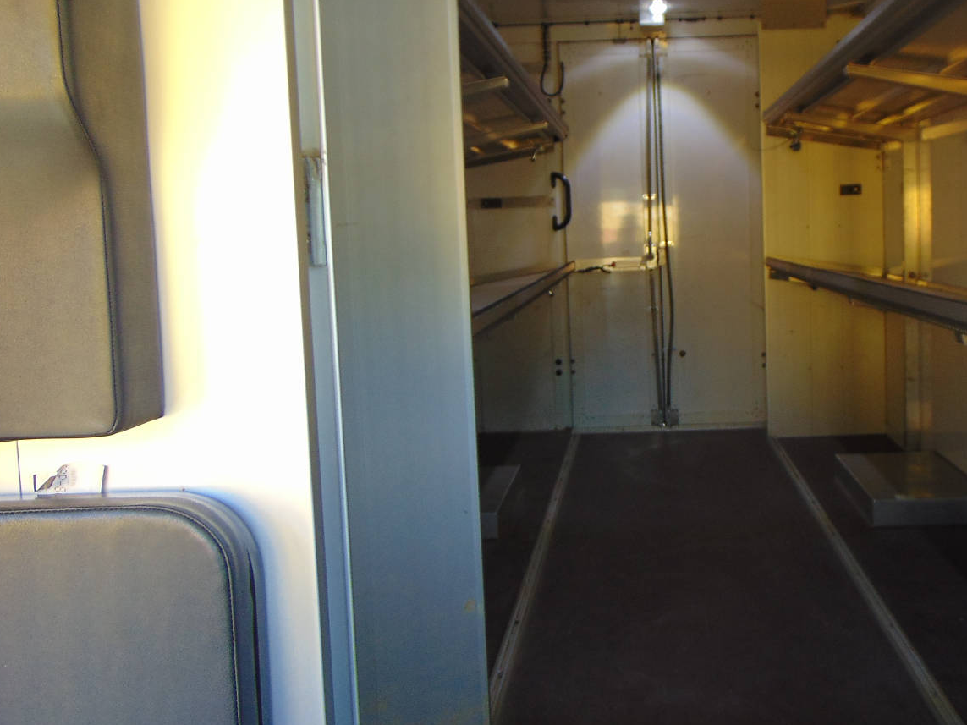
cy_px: 309
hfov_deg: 51.7
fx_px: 978
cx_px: 644
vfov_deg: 40.6
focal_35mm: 35
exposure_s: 1/30
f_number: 3
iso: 80
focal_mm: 4.5
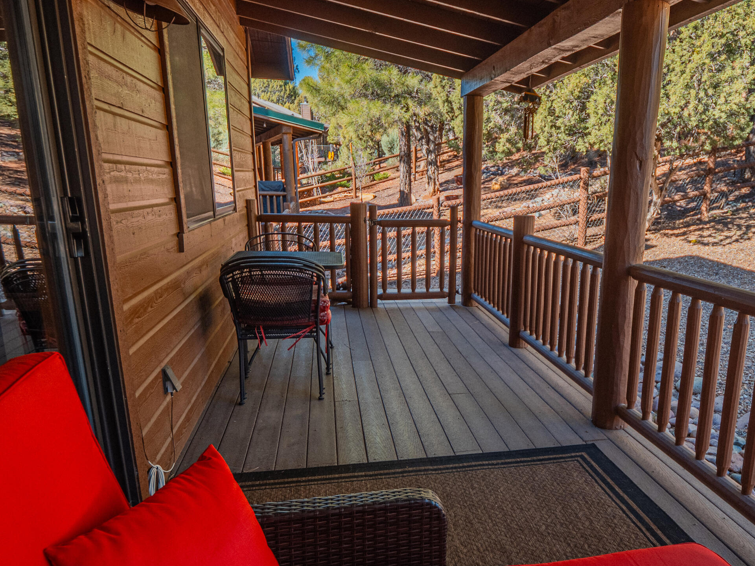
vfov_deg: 54.3
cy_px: 353
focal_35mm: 25
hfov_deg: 68.0
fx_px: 545
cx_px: 486
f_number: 2.8
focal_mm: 8
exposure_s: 1/500
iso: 100
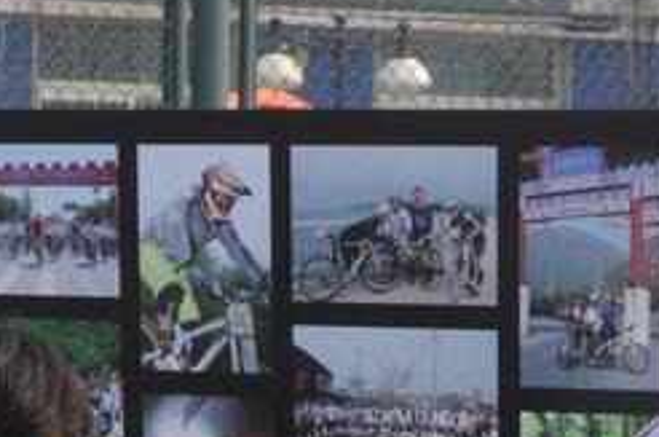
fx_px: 4704
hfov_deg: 8.0
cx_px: 399
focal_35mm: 257
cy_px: 646
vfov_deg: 5.3
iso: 200
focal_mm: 35
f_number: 9
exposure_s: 1/200
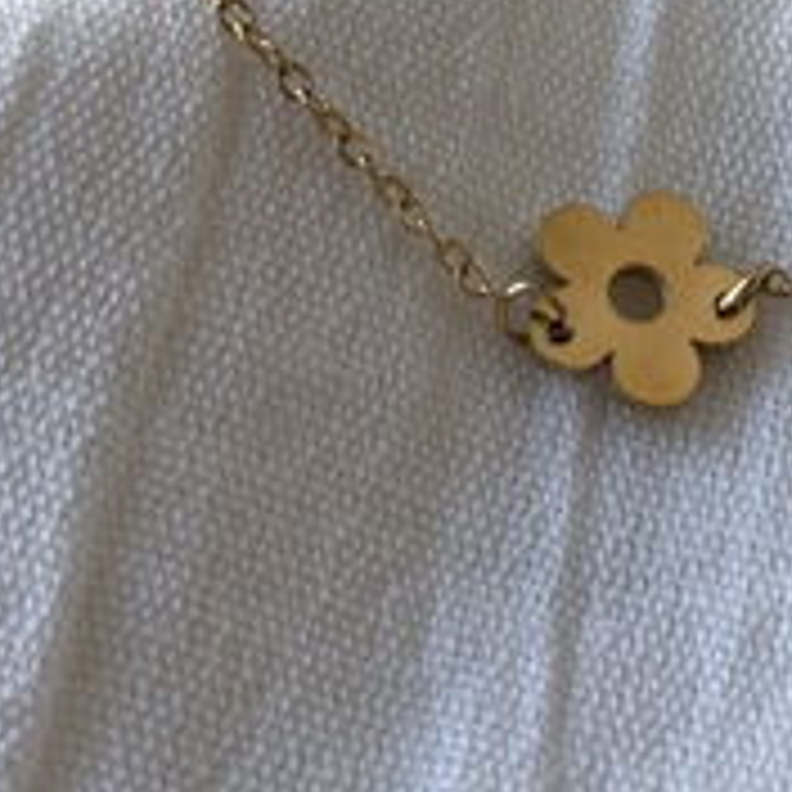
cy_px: -304
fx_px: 3598
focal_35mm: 139
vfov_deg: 12.1
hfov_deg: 12.5
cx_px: 688
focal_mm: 5.96
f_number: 1.6
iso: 40
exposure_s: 1/159
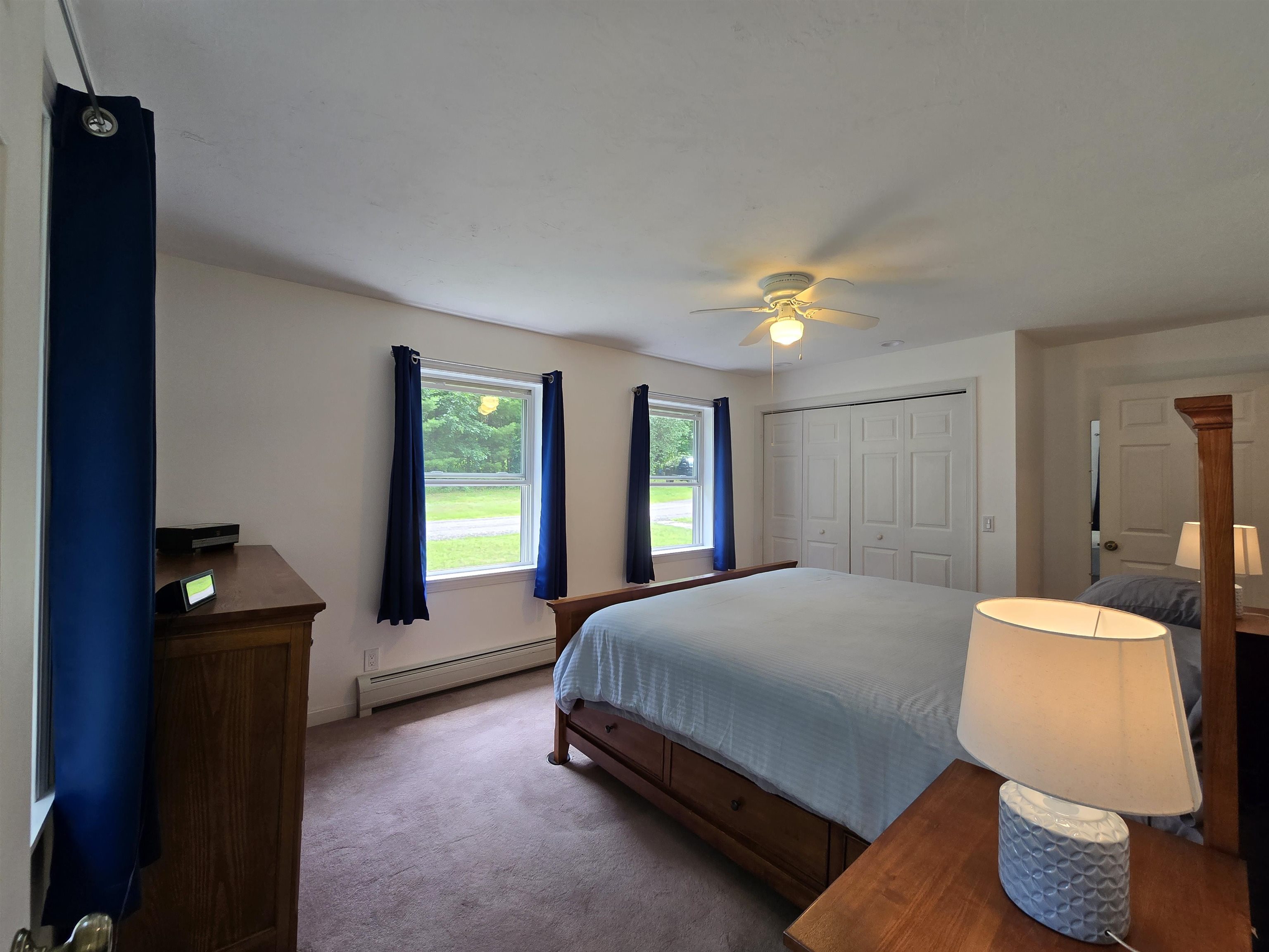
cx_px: 634
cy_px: 476
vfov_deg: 89.9
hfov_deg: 106.2
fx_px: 477
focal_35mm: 13
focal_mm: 2.2
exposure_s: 1/60
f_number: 2.2
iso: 64
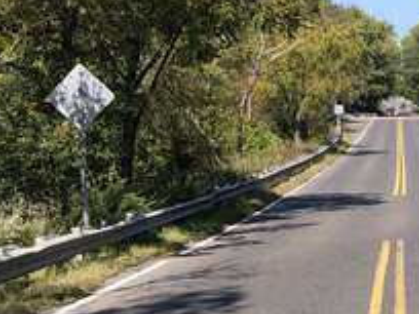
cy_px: 115
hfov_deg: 17.6
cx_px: 384
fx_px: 1331
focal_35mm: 110
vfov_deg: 13.4
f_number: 1.8
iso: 20
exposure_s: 1/1230
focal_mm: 4
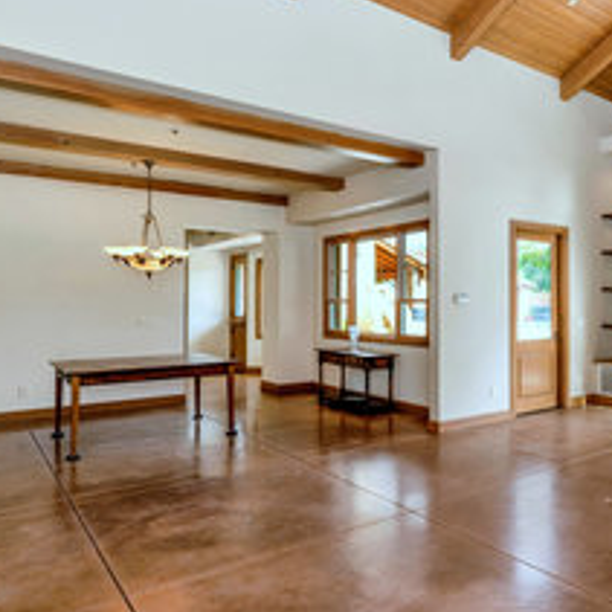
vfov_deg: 57.3
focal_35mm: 28
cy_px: 296
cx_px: 521
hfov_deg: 52.2
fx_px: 560
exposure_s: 1/80
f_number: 6.3
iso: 250
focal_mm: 16
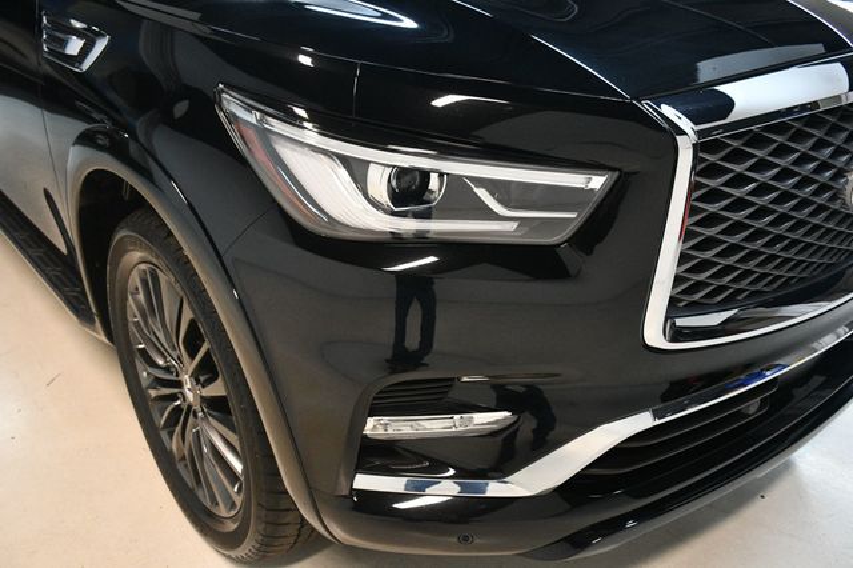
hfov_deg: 57.2
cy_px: 284
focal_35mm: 33
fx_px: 781
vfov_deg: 39.9
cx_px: 426
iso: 2000
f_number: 3.5
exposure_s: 1/125
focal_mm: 22
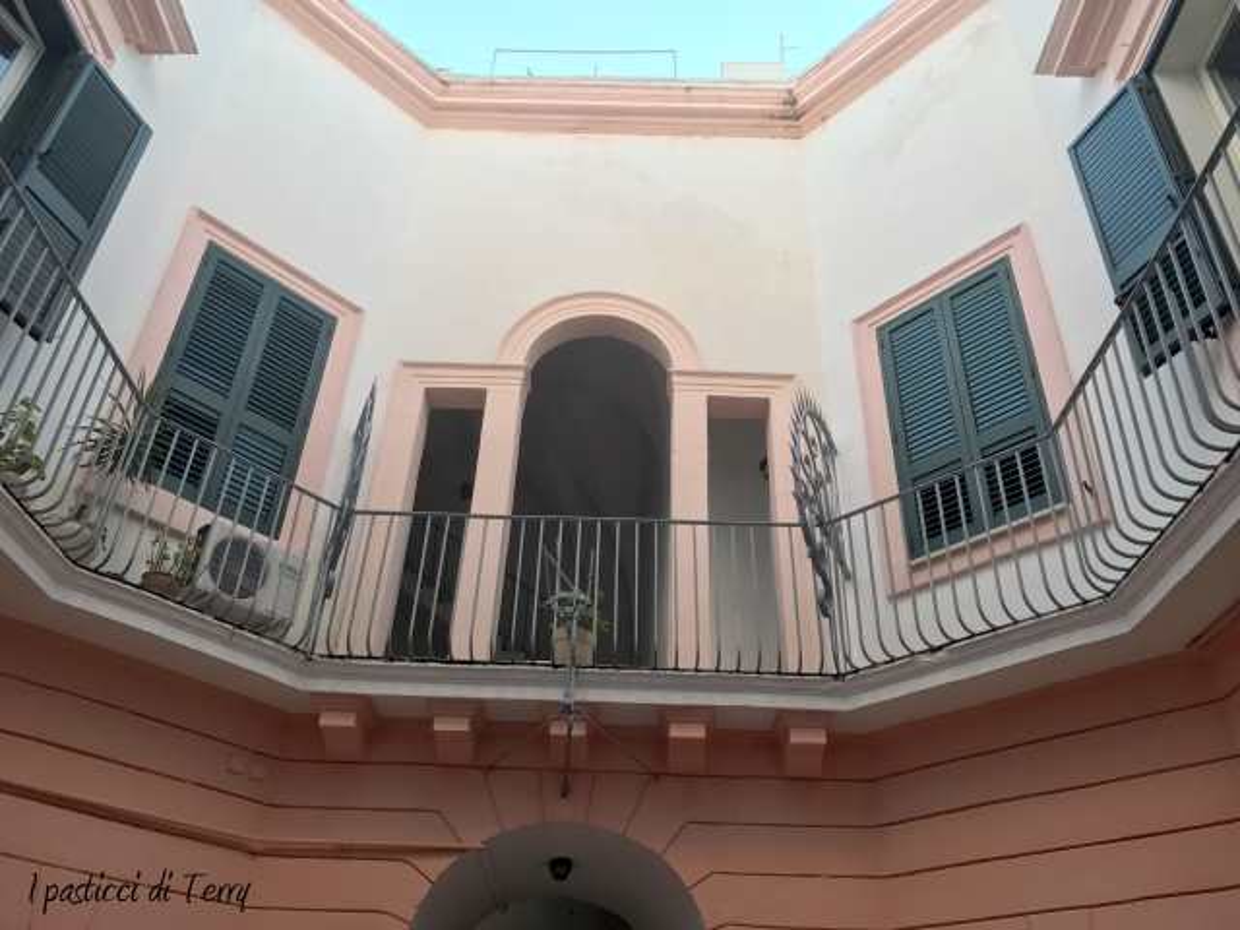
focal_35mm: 28
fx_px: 1003
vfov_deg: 49.7
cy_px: 465
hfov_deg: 63.4
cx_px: 620
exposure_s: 1/50
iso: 32
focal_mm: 3.99
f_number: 1.8
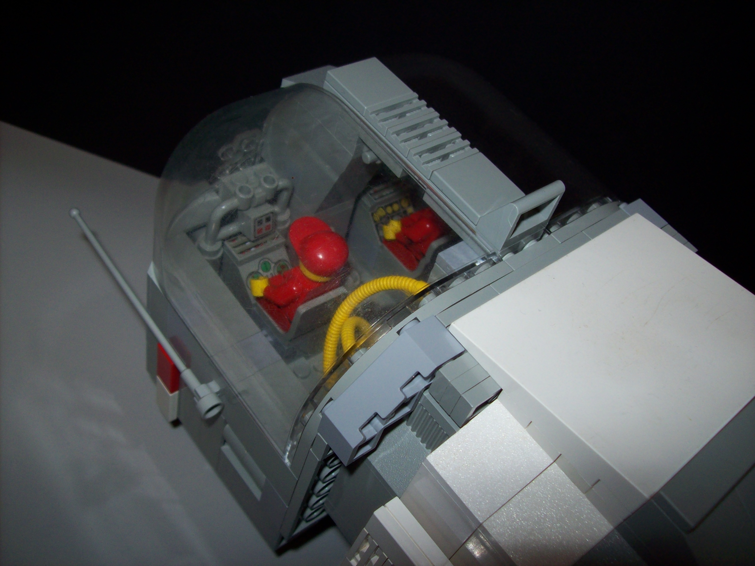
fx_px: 785
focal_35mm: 36
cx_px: 378
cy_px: 283
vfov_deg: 39.6
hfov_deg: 51.4
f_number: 2.7
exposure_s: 1/64
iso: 80
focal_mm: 6
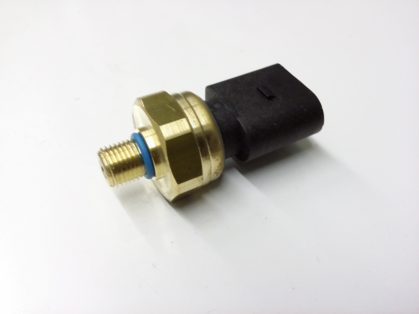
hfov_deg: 56.8
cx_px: 210
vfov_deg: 44.2
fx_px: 387
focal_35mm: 32
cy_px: 157
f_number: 2.4
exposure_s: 1/15
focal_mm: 3.4
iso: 200
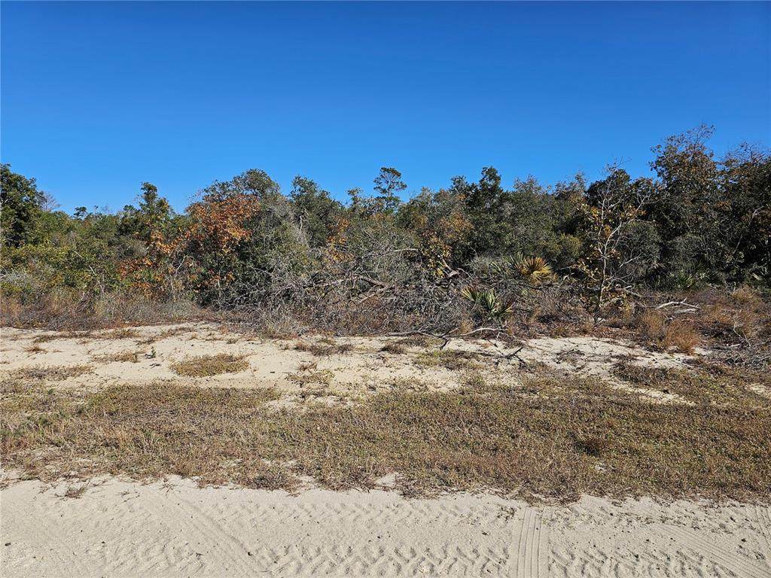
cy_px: 289
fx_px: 512
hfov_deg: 73.9
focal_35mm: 23
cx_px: 386
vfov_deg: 58.9
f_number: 1.7
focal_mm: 6.3
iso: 10
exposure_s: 1/1265
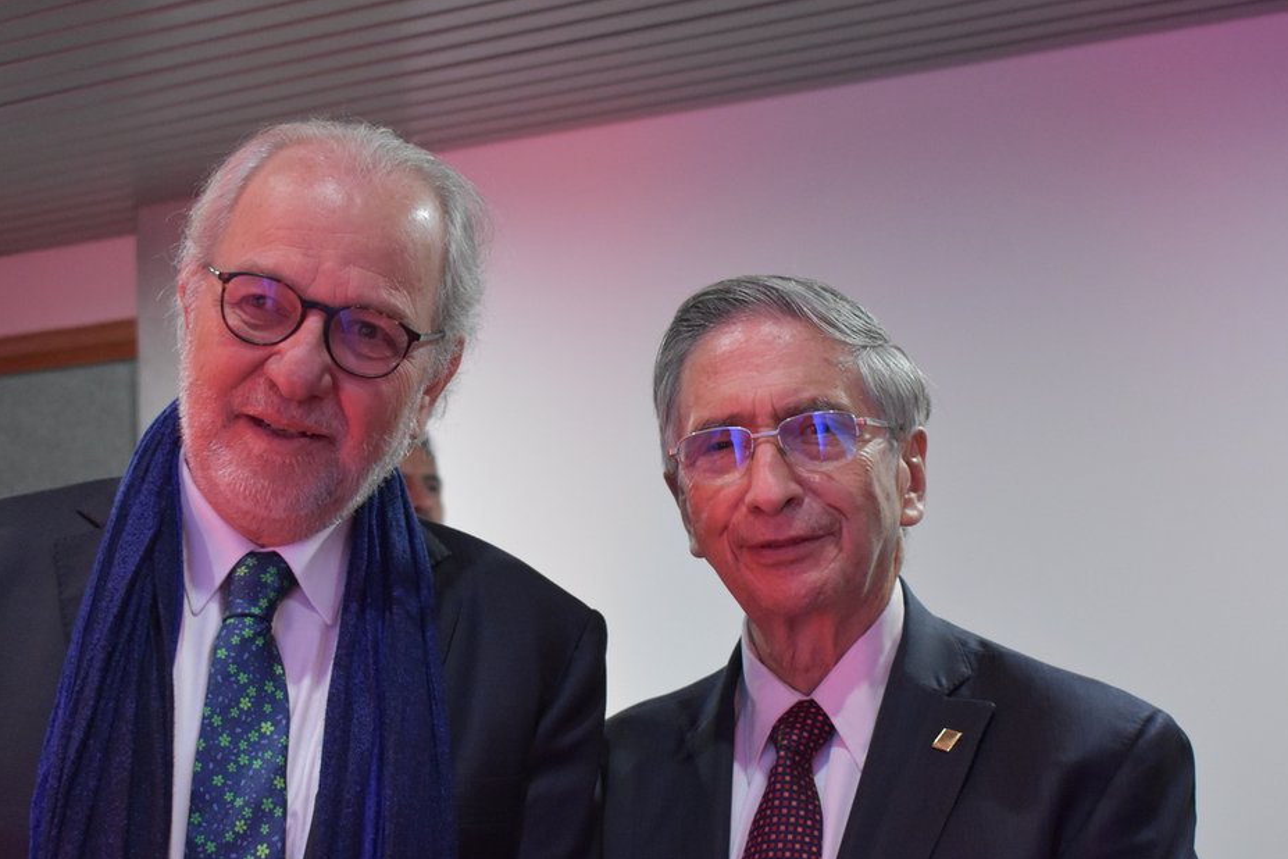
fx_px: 2361
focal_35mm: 66
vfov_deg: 20.6
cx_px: 518
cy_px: 530
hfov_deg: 30.4
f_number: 4.5
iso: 2800
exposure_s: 1/60
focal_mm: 34
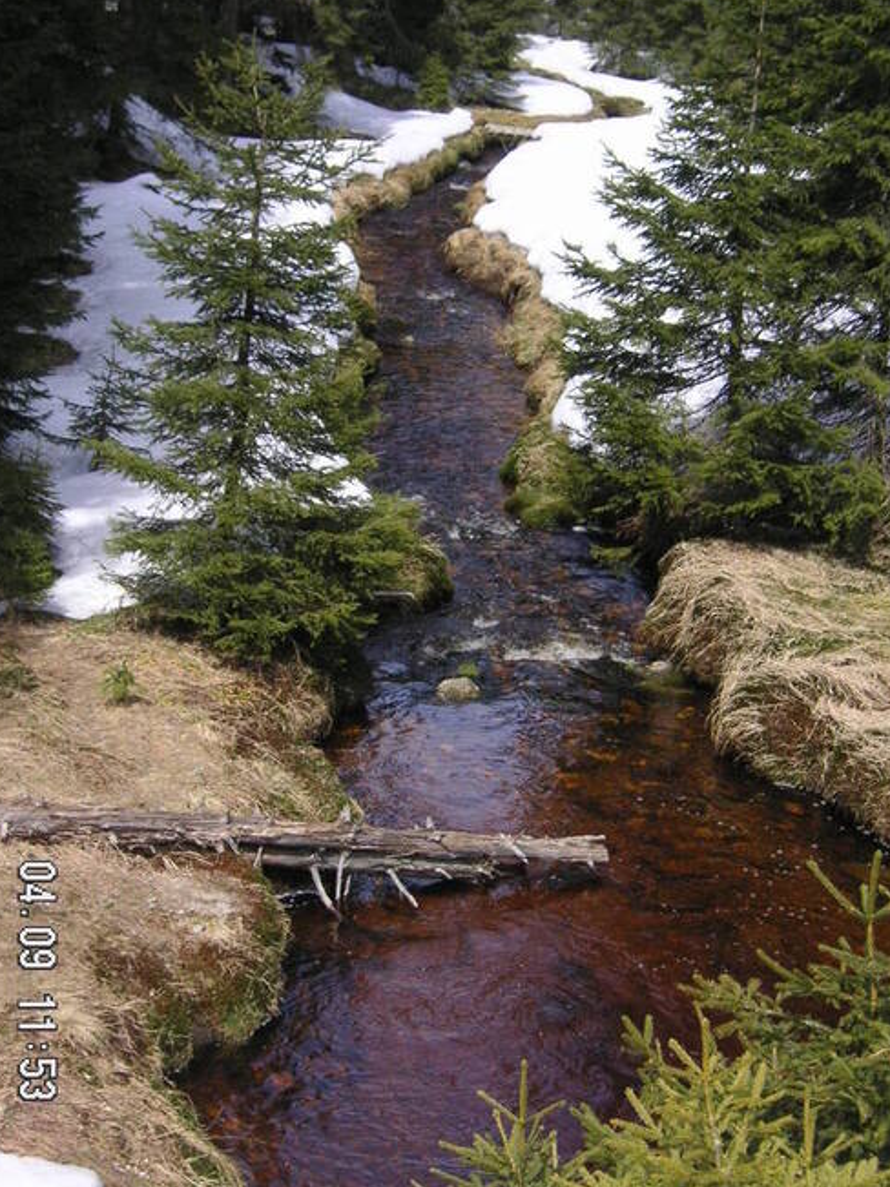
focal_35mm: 75
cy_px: 472
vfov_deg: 25.9
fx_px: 2572
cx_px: 478
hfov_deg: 19.6
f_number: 3.9
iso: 50
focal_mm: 10.2
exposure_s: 1/350
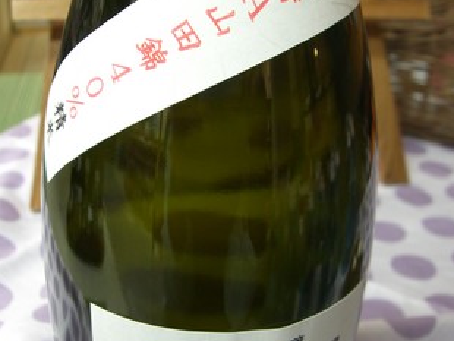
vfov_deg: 29.7
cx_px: 240
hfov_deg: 38.9
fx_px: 643
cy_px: 187
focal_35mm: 49
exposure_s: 1/8
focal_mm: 6.2
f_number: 2.7
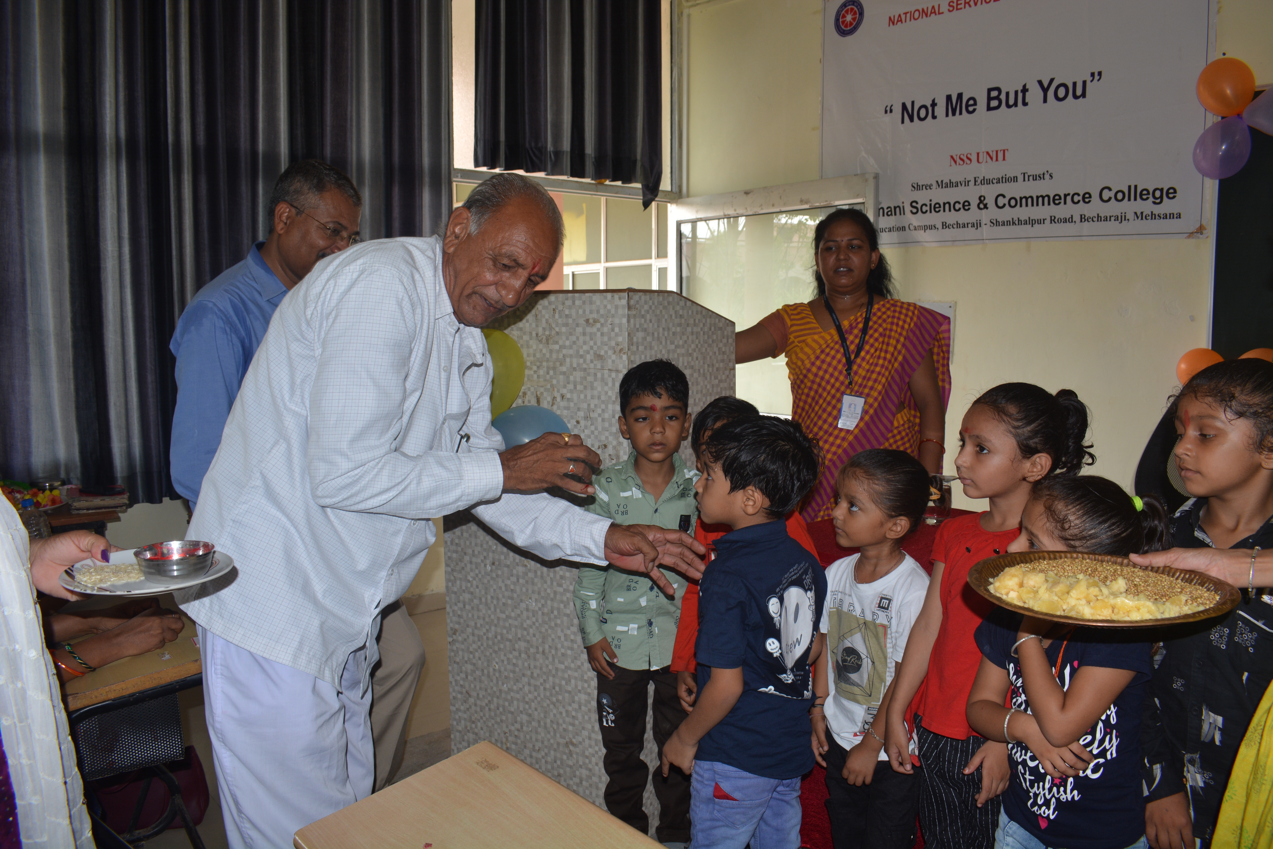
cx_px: 636
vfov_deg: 47.9
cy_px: 424
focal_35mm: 27
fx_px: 955
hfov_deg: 67.4
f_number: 7.1
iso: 200
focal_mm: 18
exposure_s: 1/60
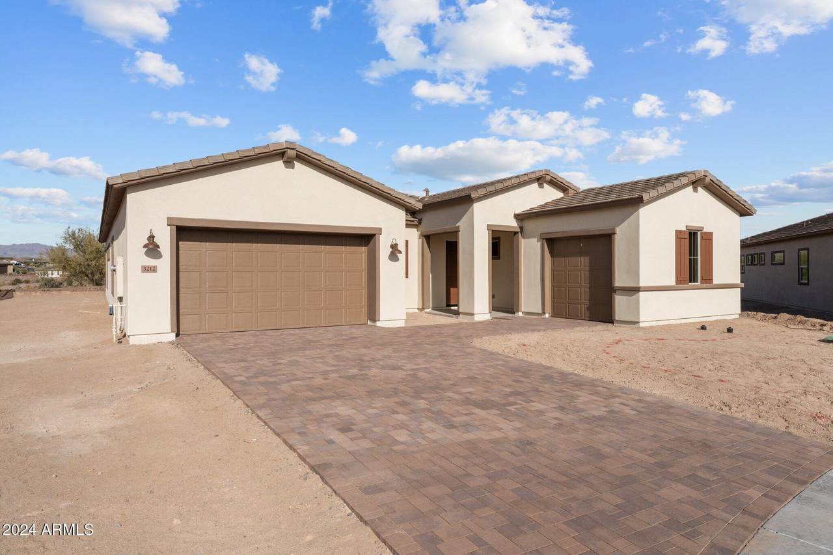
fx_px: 507
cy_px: 278
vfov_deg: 57.4
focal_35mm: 22
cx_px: 416
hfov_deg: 78.8
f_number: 8
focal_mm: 21.9
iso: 400
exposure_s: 1/2000
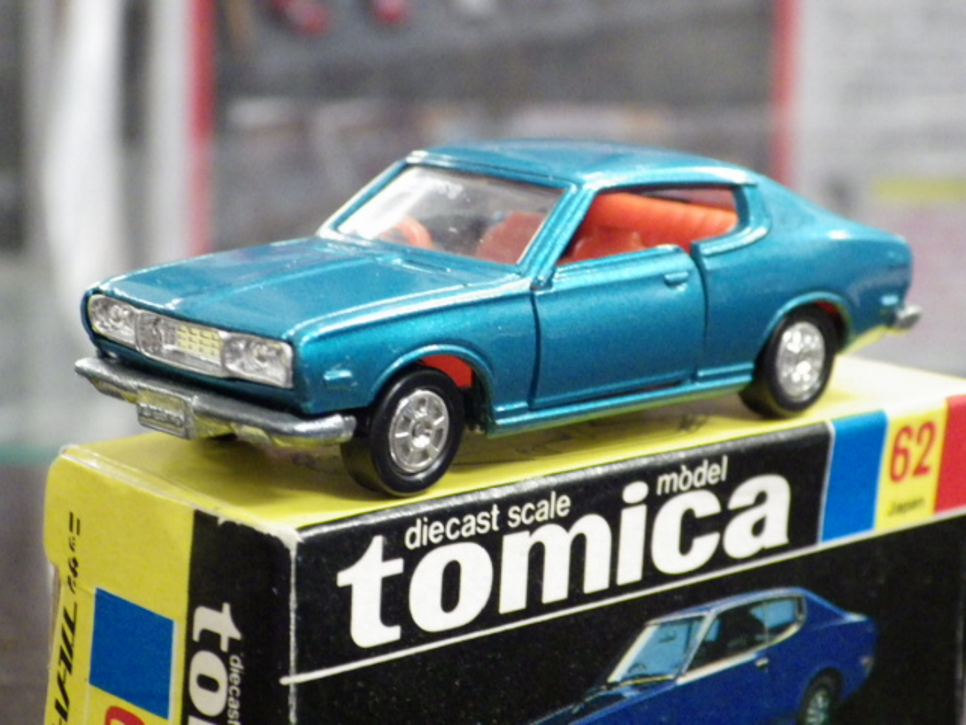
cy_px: 362
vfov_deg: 14.4
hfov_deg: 19.1
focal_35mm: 103
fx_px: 2874
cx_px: 483
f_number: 4.6
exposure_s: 1/25
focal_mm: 18.4
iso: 1600
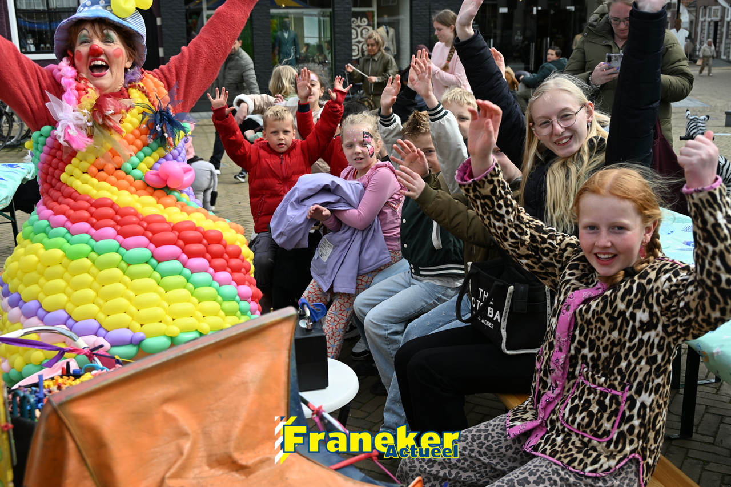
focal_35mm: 40
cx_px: 366
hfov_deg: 48.5
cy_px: 244
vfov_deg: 33.4
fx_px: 812
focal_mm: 40
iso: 100
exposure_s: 1/250
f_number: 5.6
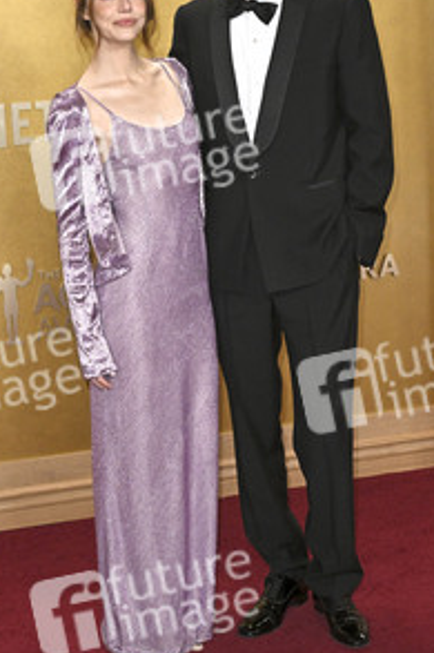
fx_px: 1213
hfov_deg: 20.3
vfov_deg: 30.0
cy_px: 270
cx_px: 209
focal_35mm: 67
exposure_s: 1/320
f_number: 6.3
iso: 2500
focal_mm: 49
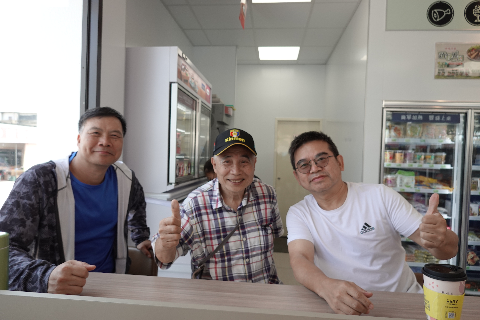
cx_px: 240
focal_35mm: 24
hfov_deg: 73.7
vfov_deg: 53.1
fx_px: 320
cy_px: 160
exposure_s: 1/160
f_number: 2.8
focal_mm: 9
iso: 100
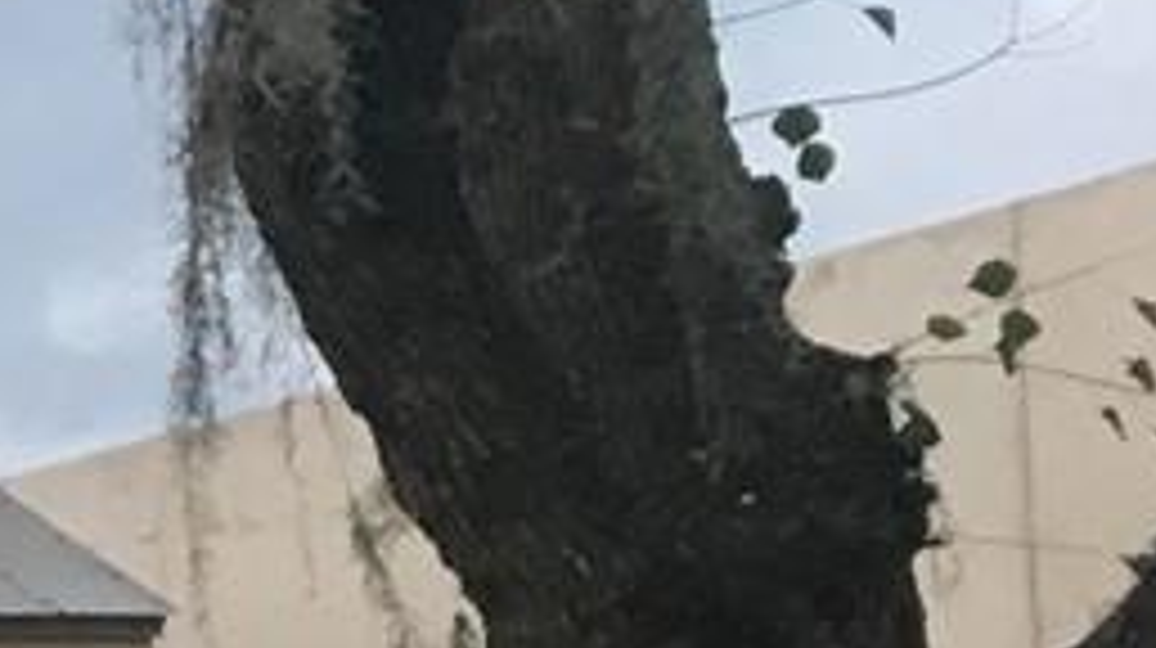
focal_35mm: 197
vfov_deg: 6.1
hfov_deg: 9.0
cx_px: -2281
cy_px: 981
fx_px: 6033
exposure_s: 1/30
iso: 40
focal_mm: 4.15
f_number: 2.2
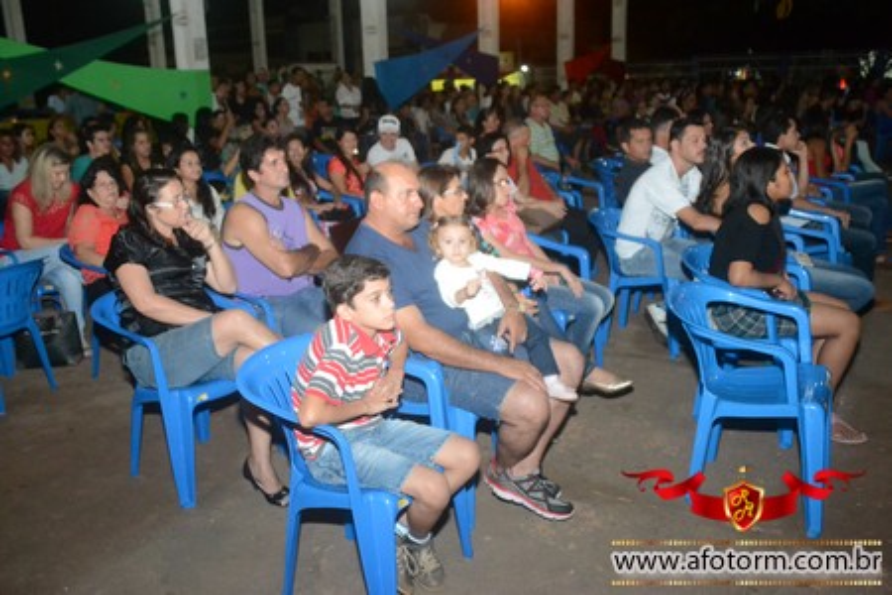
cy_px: 298
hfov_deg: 57.2
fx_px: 818
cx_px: 446
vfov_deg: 40.0
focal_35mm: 33
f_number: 3.8
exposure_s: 1/100
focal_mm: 22
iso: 3200
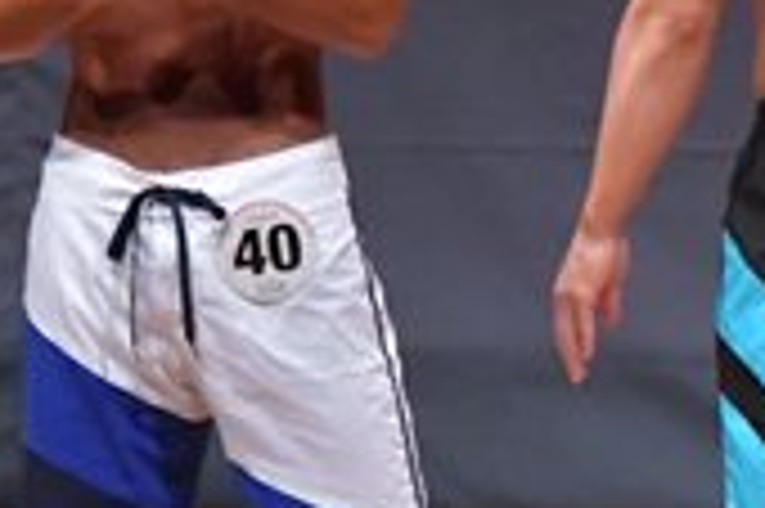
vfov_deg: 1.3
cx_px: 547
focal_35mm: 1025
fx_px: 21760
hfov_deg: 2.0
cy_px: 103
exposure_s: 1/400
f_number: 5.6
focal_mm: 150
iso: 8000
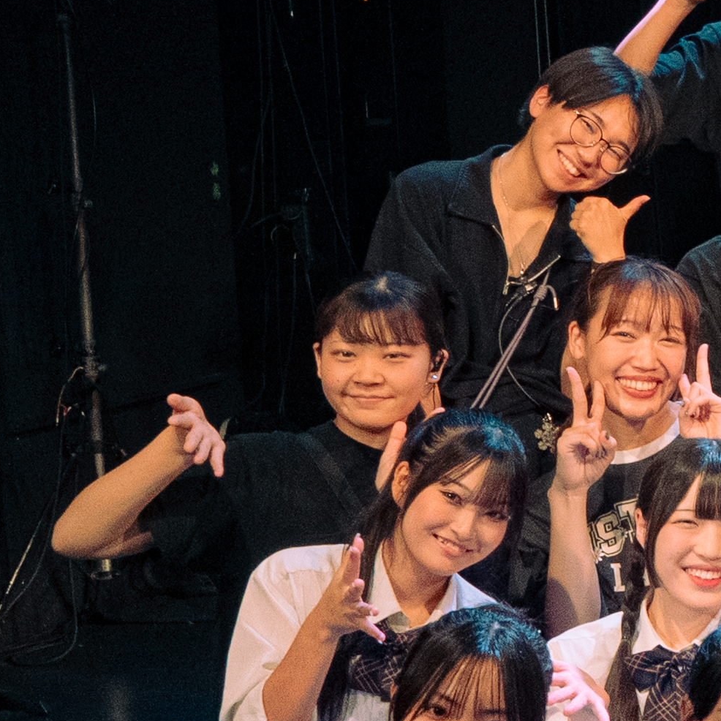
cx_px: 1476
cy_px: 358
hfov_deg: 12.8
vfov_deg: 14.9
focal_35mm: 117
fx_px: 2757
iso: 3200
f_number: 13
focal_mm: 32
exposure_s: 1/100
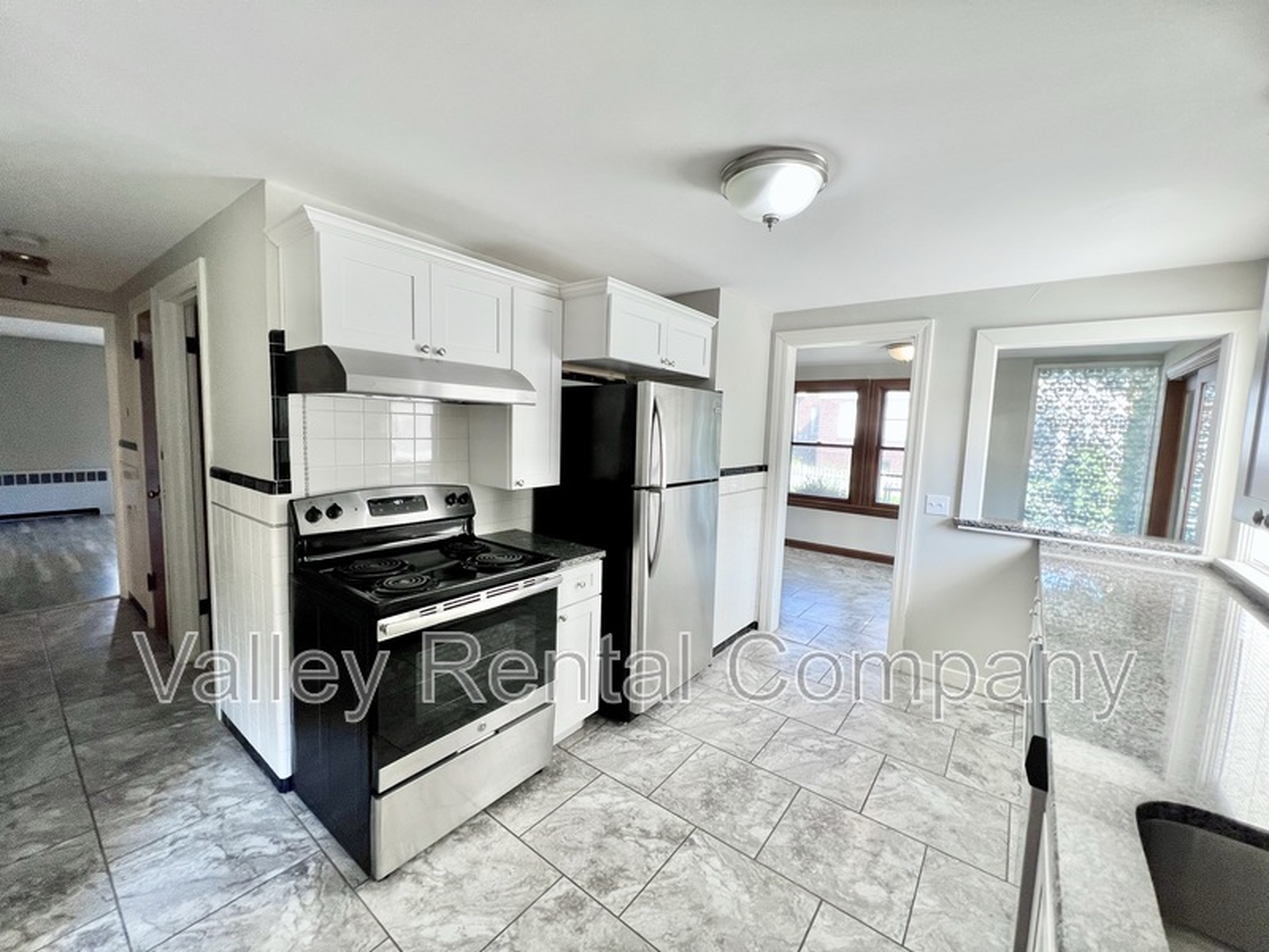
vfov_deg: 89.9
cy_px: 476
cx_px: 634
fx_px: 477
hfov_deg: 106.2
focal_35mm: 13
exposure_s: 1/120
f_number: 1.8
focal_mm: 1.57
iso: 80
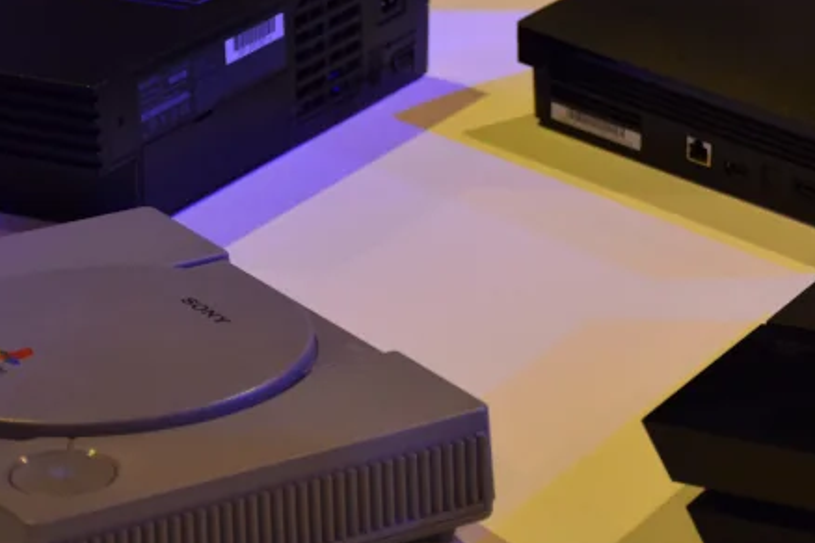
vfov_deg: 8.0
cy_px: 244
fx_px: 3871
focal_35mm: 171
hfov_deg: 12.0
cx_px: 595
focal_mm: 52
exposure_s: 1/60
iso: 1000
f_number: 4.8
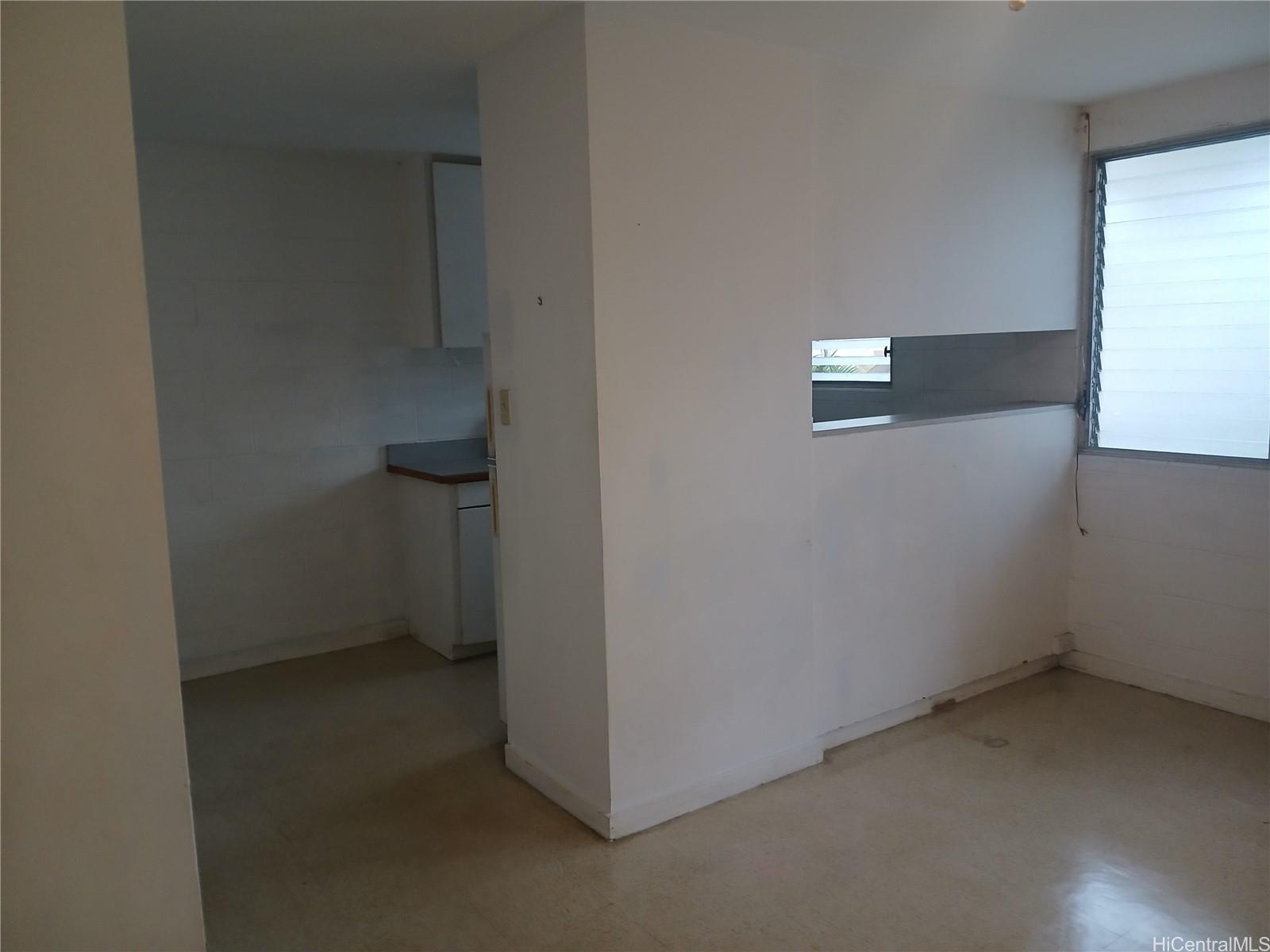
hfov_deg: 67.3
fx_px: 954
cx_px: 635
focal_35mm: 26
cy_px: 476
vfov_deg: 53.1
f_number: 1.8
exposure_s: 1/60
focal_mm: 3.98
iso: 250
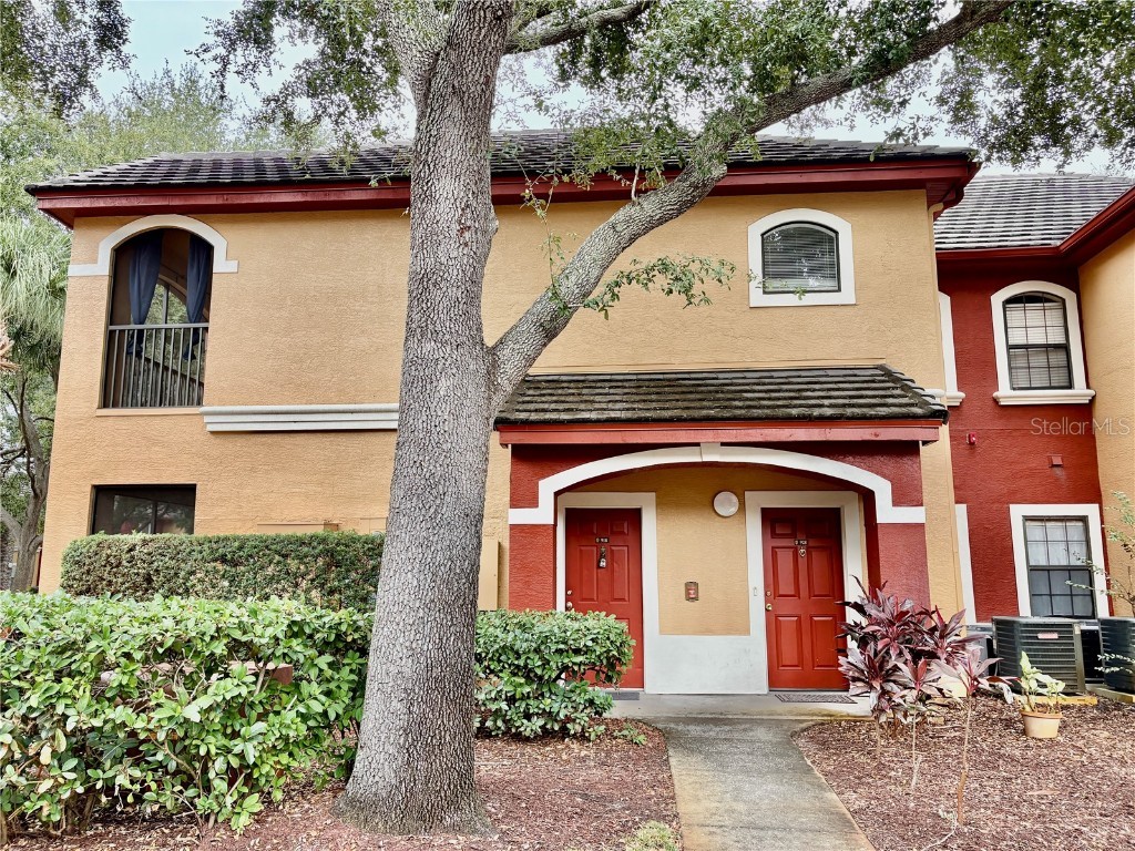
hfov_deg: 67.3
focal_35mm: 26
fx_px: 852
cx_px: 568
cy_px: 426
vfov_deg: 53.1
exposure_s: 1/230
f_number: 1.6
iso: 80
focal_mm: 5.96
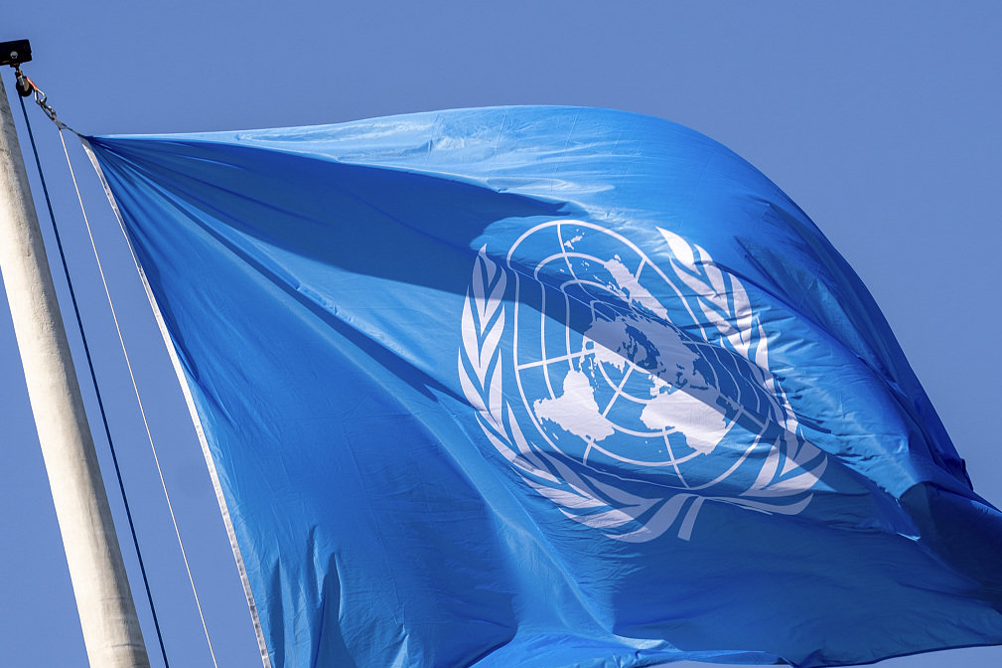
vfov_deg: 3.4
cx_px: 437
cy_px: 262
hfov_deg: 5.1
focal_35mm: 406
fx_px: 11296
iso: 100
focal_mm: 200
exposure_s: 1/500
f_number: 5.6
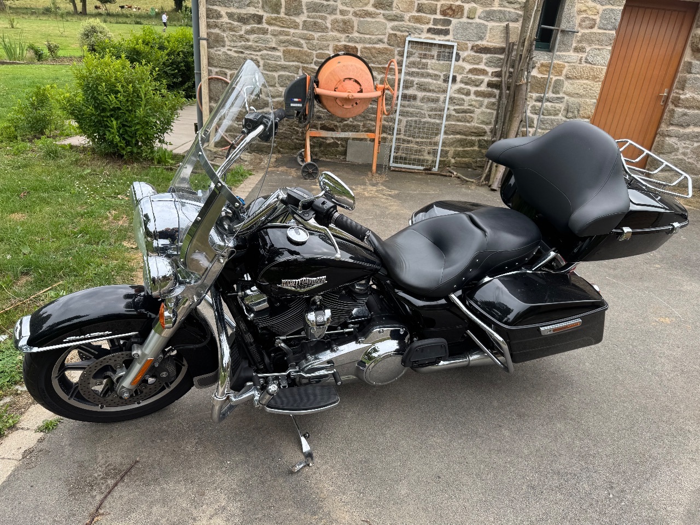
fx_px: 485
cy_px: 262
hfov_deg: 71.6
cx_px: 350
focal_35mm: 24
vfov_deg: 56.8
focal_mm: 6.76
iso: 80
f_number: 1.78
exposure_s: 1/730
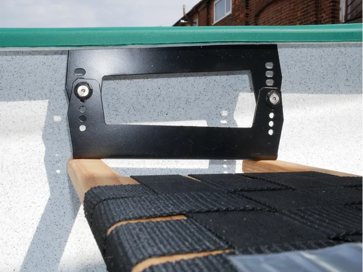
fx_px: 378
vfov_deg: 39.7
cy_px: 136
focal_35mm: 36
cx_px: 182
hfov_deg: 51.4
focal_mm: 18
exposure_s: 1/160
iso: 200
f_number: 14
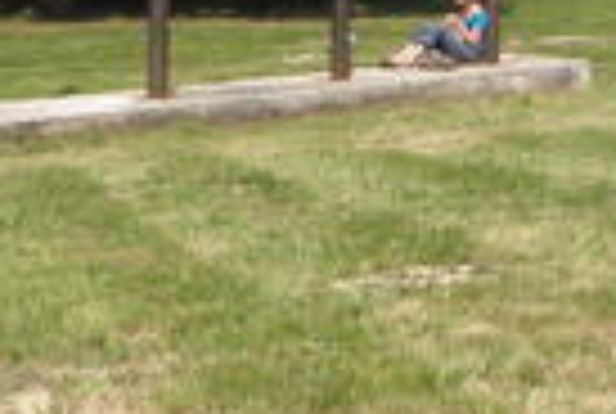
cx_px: 823
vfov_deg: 10.3
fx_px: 2161
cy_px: -351
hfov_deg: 15.4
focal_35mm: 126
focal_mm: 4.6
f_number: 5.6
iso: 64
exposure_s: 1/250
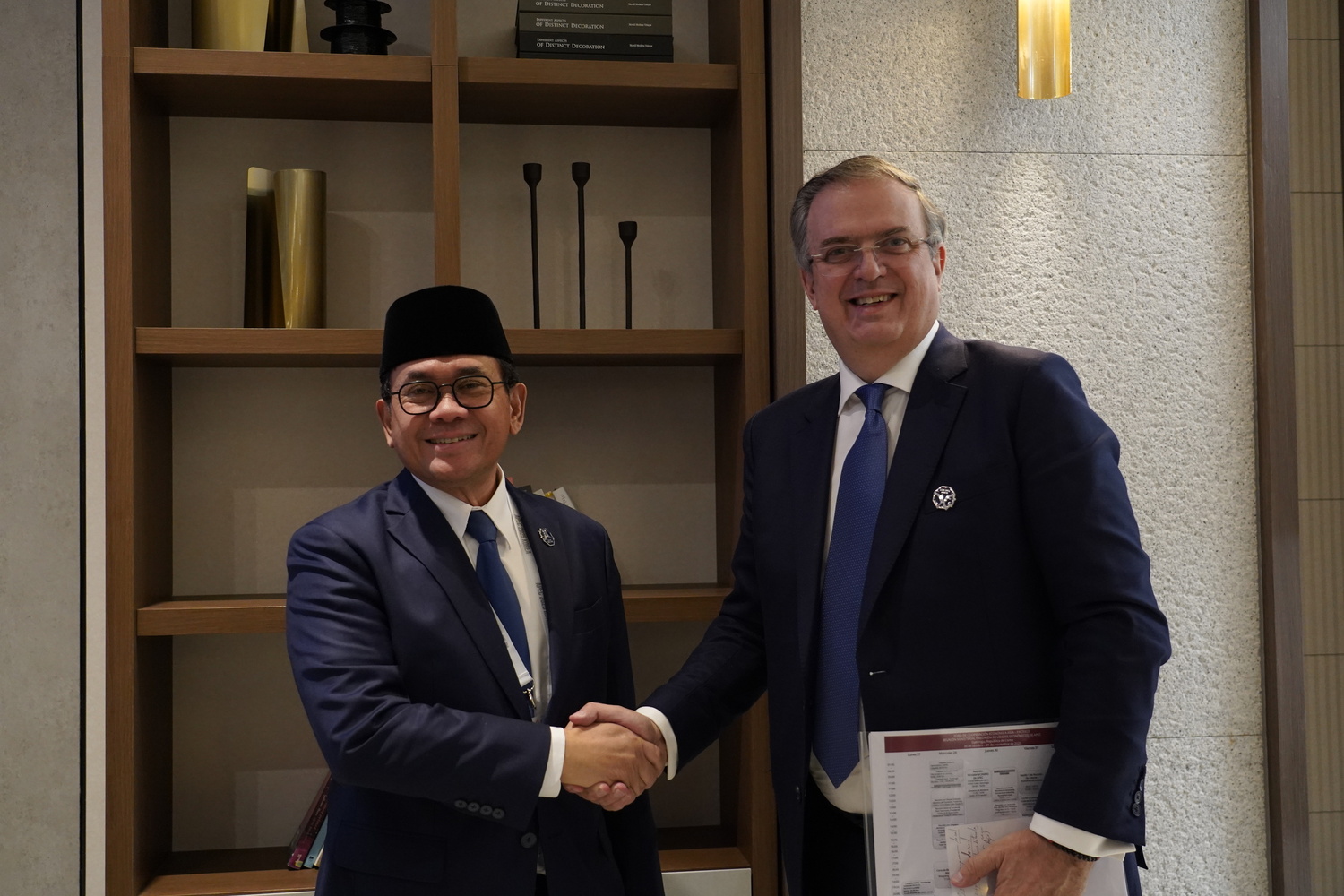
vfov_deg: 36.9
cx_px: 672
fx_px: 1344
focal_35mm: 36
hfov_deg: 53.1
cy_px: 448
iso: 4000
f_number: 4
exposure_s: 1/125
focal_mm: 36
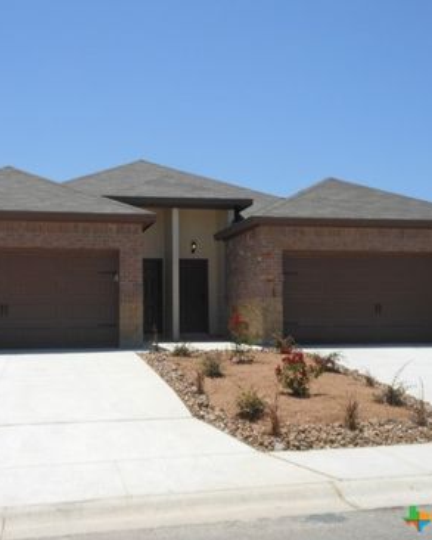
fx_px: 703
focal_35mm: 44
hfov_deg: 34.0
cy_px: 275
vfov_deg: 42.0
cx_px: 171
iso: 80
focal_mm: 6
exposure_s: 1/1250
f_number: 3.5
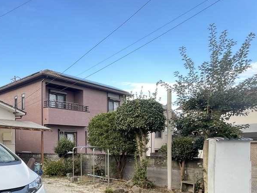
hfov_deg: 57.6
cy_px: 148
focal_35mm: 28
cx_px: 44
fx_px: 208
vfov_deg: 47.7
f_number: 2.4
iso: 50
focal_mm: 1.54
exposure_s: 1/99
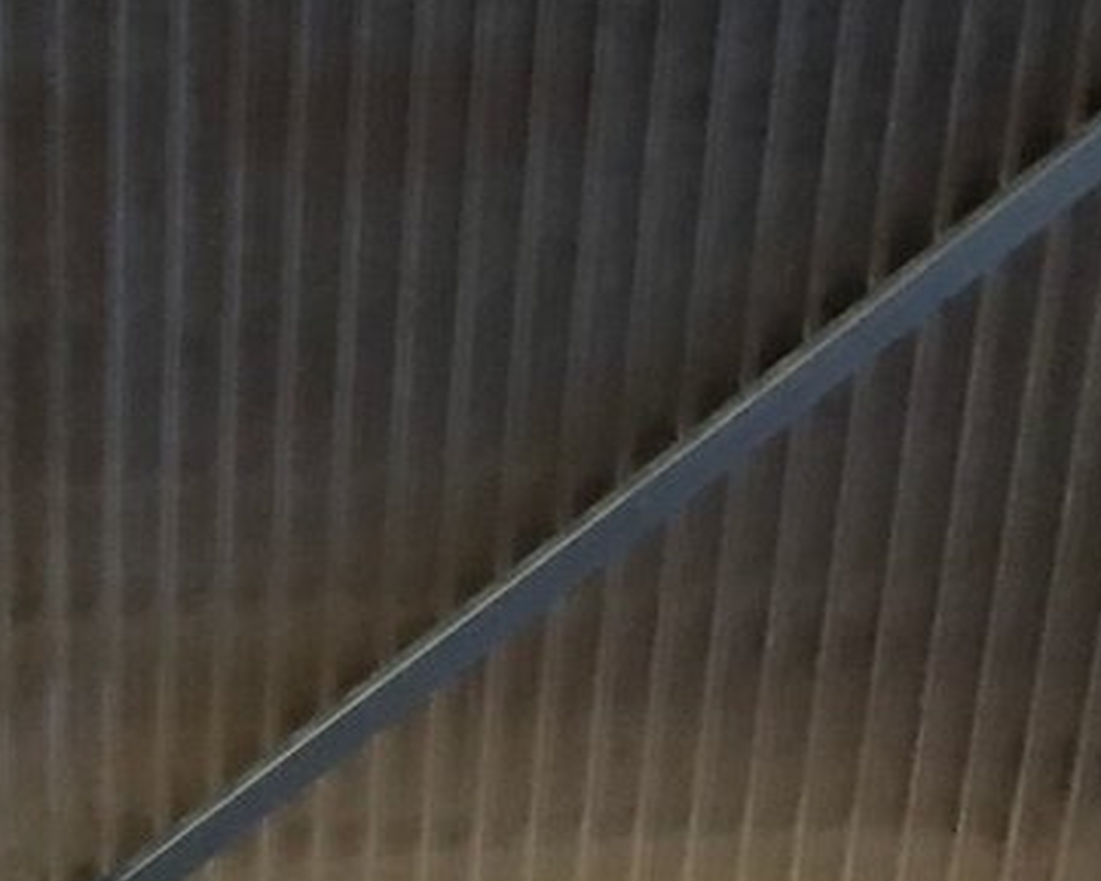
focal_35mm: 115
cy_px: 831
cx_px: -188
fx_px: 3747
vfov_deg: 13.3
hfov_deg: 16.1
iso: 100
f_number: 1.8
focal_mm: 3.99
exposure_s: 1/5
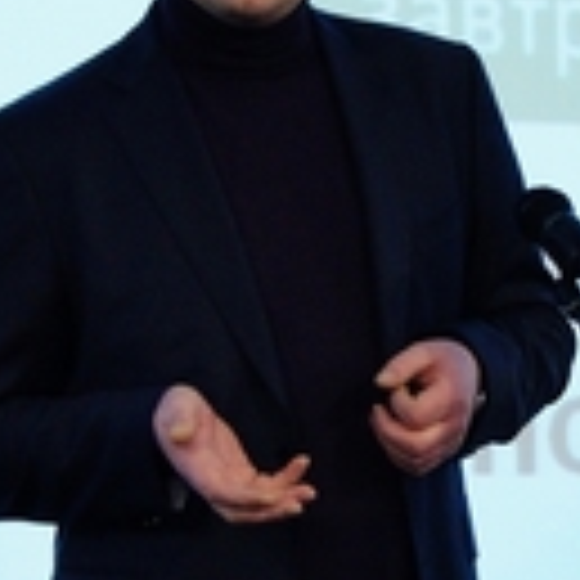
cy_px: 378
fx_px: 3139
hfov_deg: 10.5
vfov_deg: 10.5
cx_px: 411
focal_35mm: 166
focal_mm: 35
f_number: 4.5
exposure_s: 1/30
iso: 1600
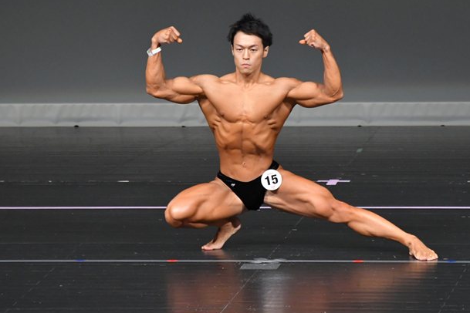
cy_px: 146
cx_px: 261
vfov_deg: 2.9
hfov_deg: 4.3
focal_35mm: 477
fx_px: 6227
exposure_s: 1/400
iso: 4000
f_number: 5.6
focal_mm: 250
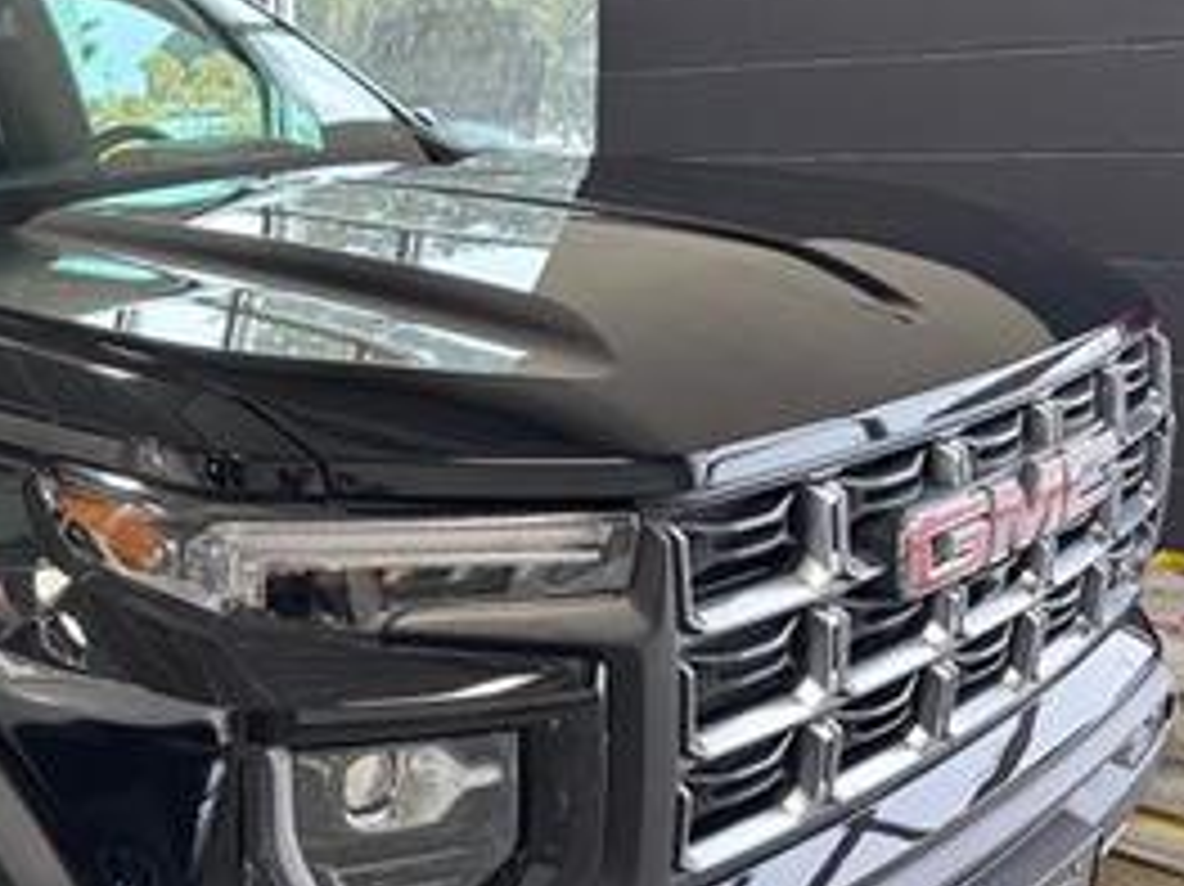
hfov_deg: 39.1
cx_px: 185
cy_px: 598
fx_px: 1573
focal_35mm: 46
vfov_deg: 31.2
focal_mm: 6.76
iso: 160
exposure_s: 1/60
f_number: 1.78
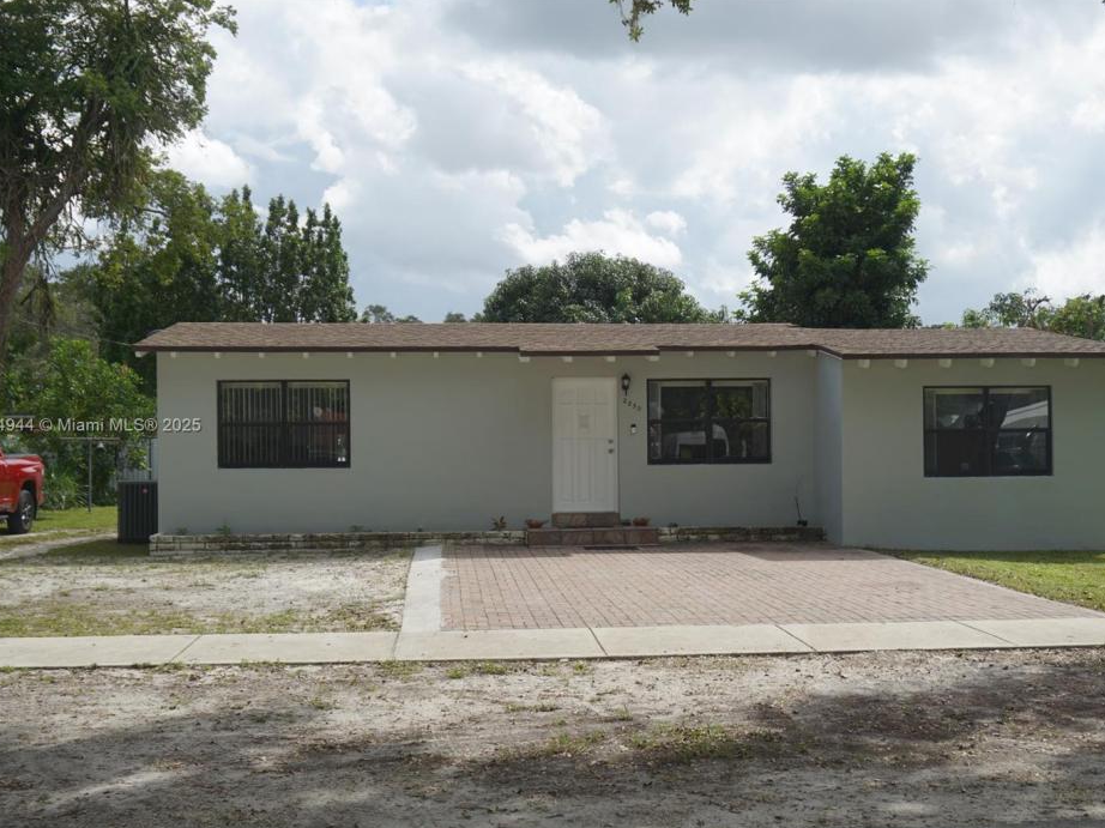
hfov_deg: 41.6
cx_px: 588
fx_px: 1454
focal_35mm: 46
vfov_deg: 31.8
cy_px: 427
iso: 100
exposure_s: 1/500
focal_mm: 27
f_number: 5.6
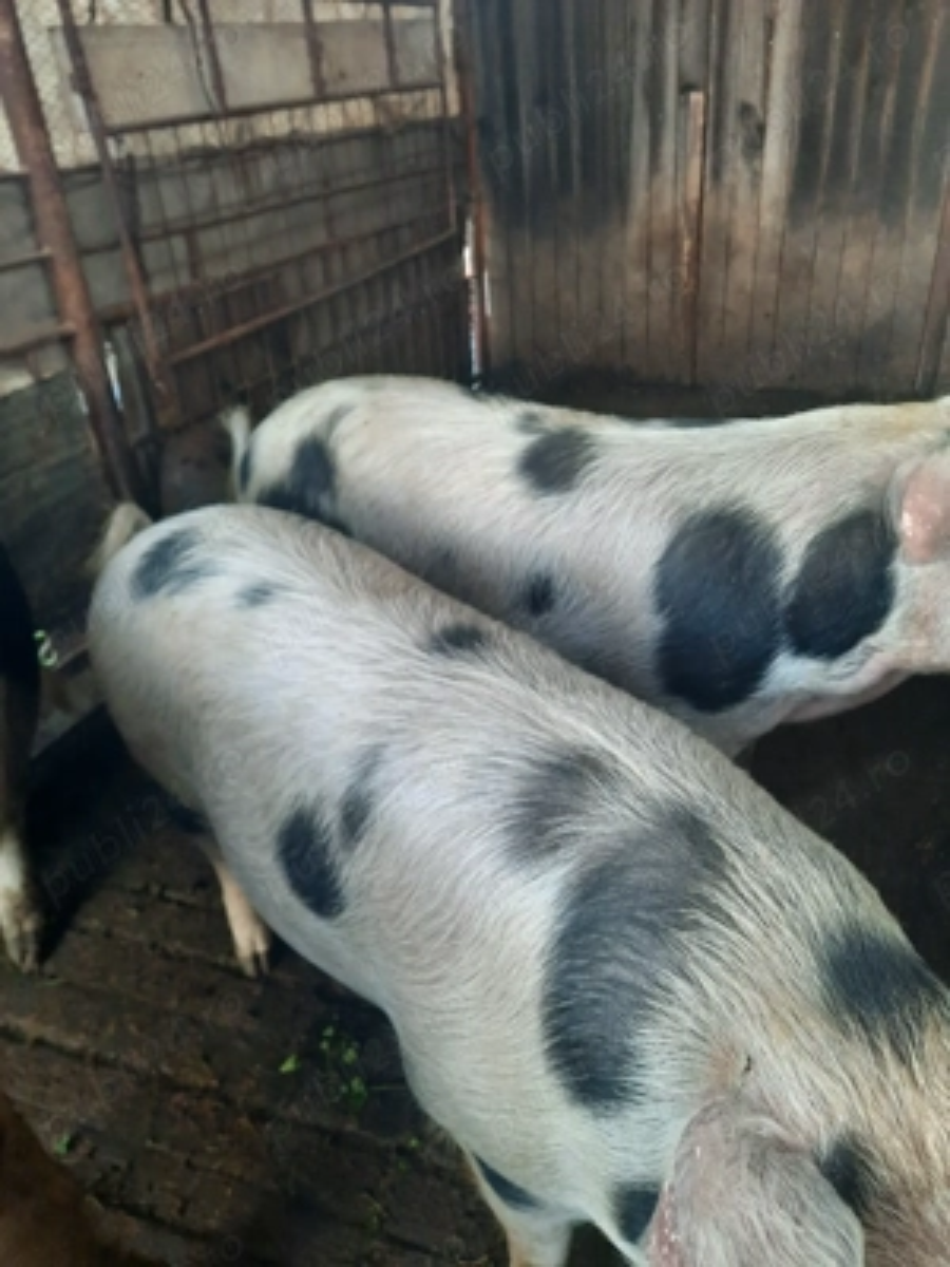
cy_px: 634
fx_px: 915
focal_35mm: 25
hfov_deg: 54.9
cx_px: 475
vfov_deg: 69.4
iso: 320
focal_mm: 4.6
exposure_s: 1/50
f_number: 2
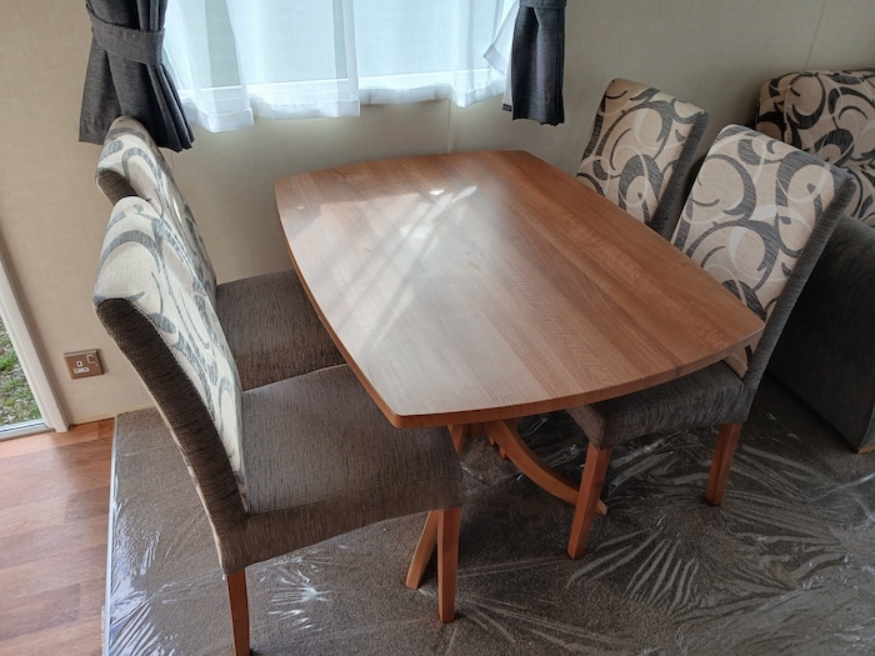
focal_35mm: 26
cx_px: 438
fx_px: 657
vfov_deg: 53.1
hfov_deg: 67.3
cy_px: 328
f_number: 1.8
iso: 32
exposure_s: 1/100
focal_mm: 3.98
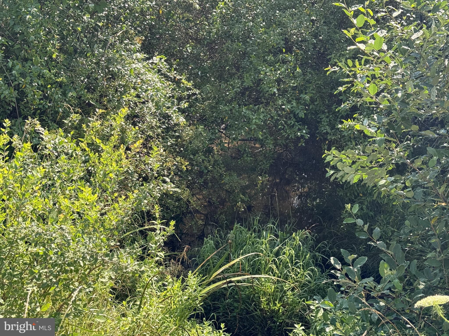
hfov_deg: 39.7
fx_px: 623
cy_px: 168
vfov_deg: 30.3
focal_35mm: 48
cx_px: 224
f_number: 1.78
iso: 100
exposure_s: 1/490
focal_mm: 6.76
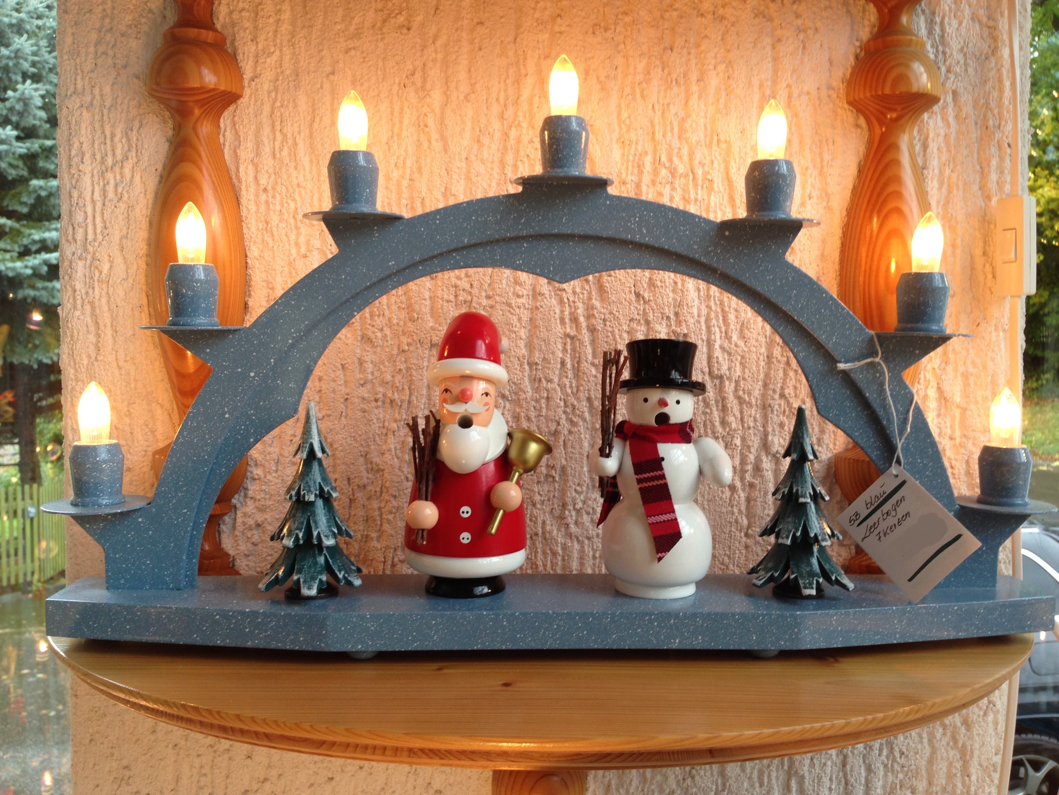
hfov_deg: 55.4
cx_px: 530
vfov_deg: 42.9
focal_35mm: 33
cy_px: 398
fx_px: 1010
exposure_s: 1/20
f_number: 2.4
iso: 50
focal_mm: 4.12
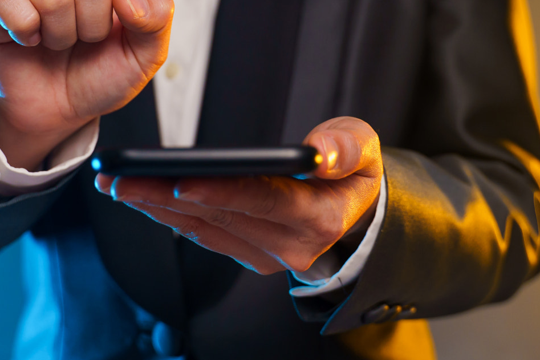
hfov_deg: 25.3
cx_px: 228
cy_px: 45
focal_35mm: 80
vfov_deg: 16.9
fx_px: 1200
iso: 400
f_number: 2.8
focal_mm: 37
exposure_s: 1/60
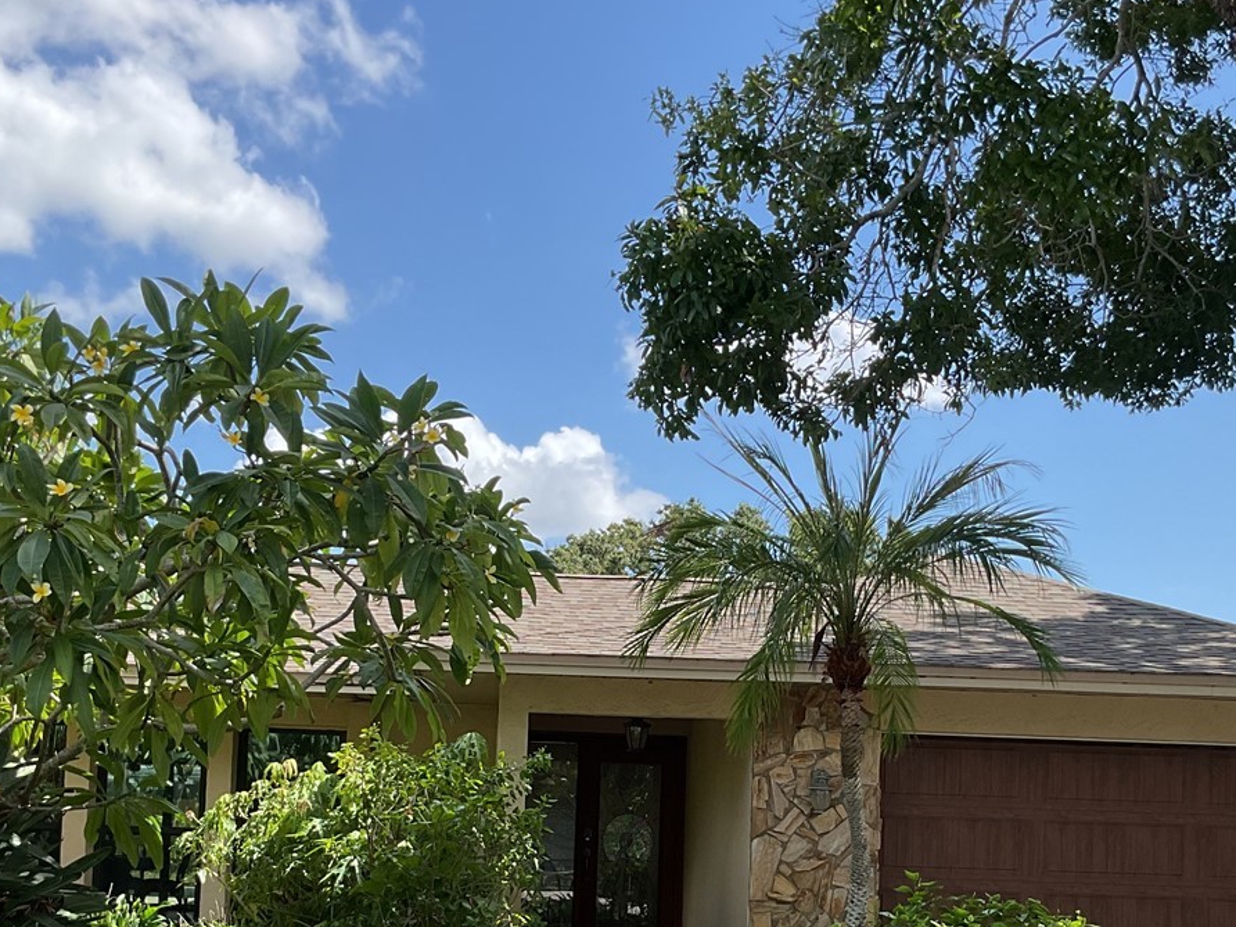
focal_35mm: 52
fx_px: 1857
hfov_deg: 36.8
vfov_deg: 27.5
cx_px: 646
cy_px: 732
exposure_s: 1/912
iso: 16
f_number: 1.8
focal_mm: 3
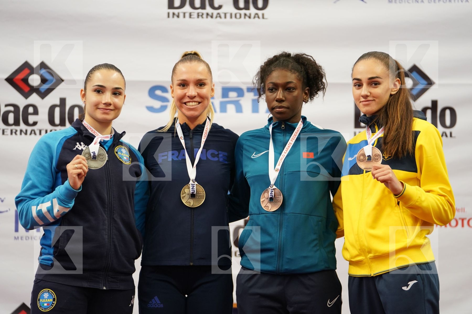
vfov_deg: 9.9
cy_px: 157
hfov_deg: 14.9
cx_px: 236
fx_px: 1809
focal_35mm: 138
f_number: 2.8
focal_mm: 138
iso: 1600
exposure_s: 1/250
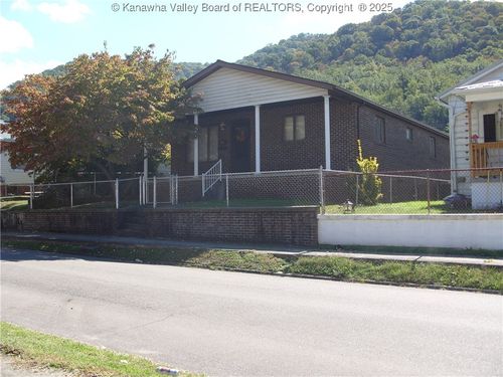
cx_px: 252
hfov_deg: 52.6
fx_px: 509
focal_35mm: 35
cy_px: 188
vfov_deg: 40.7
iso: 80
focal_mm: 7.8
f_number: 2.8
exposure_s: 1/750
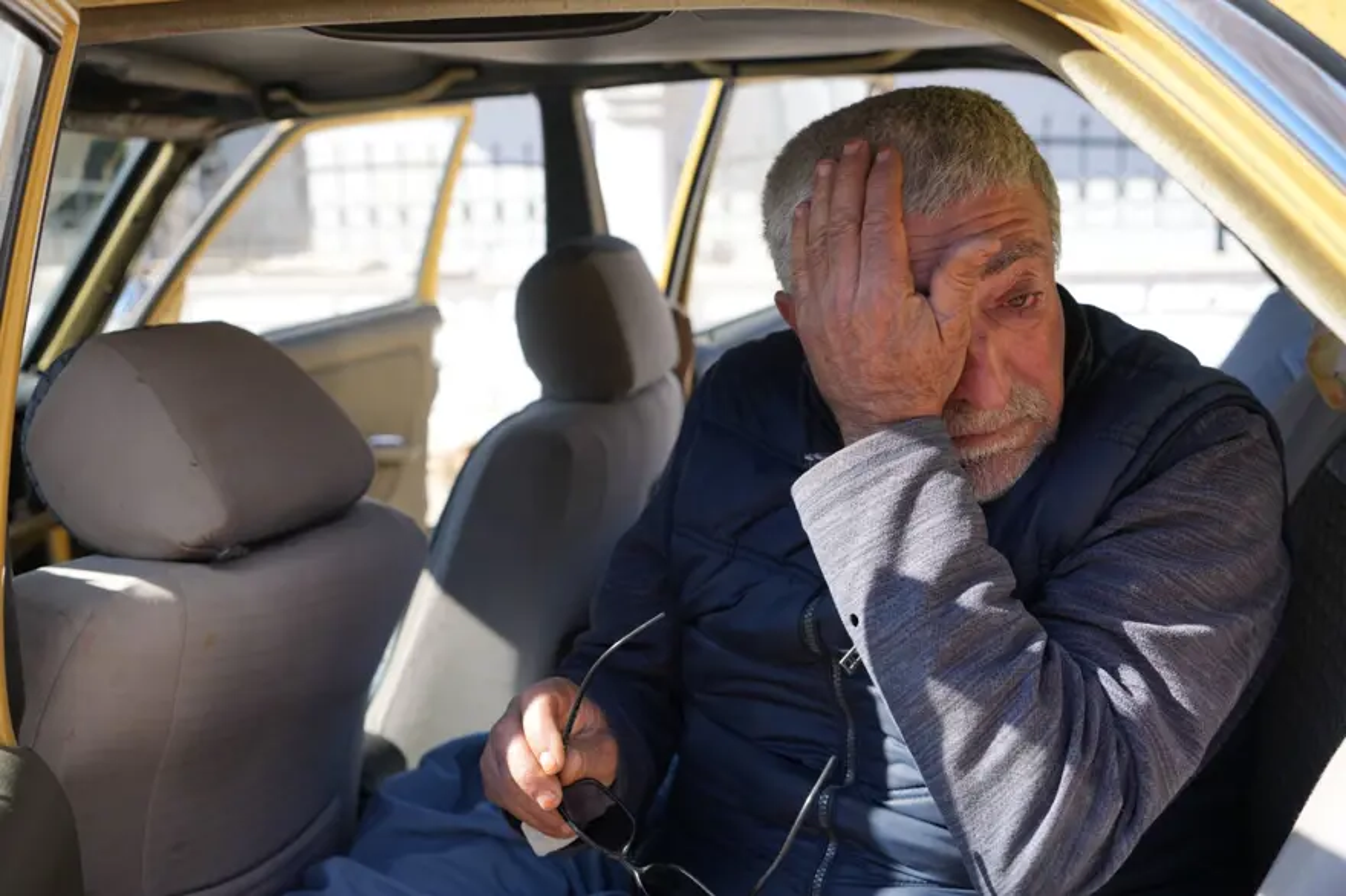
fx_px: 1570
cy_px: 448
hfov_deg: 46.4
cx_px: 673
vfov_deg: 31.9
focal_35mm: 42
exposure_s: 1/200
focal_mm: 42
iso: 100
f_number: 4.5
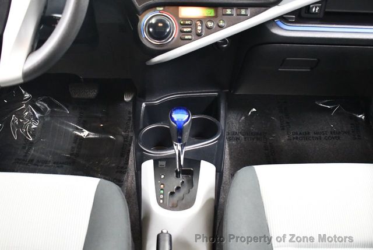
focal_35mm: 36
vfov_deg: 37.0
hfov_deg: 53.1
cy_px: 125
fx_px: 374
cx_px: 186
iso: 6400
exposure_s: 1/60
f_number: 3.5
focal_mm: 18
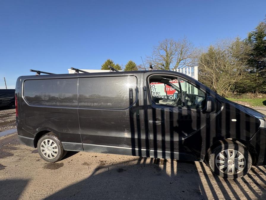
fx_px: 108
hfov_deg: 102.1
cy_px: 100
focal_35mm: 14
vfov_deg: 85.7
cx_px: 133
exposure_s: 1/771
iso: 50
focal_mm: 2.22
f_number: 2.2
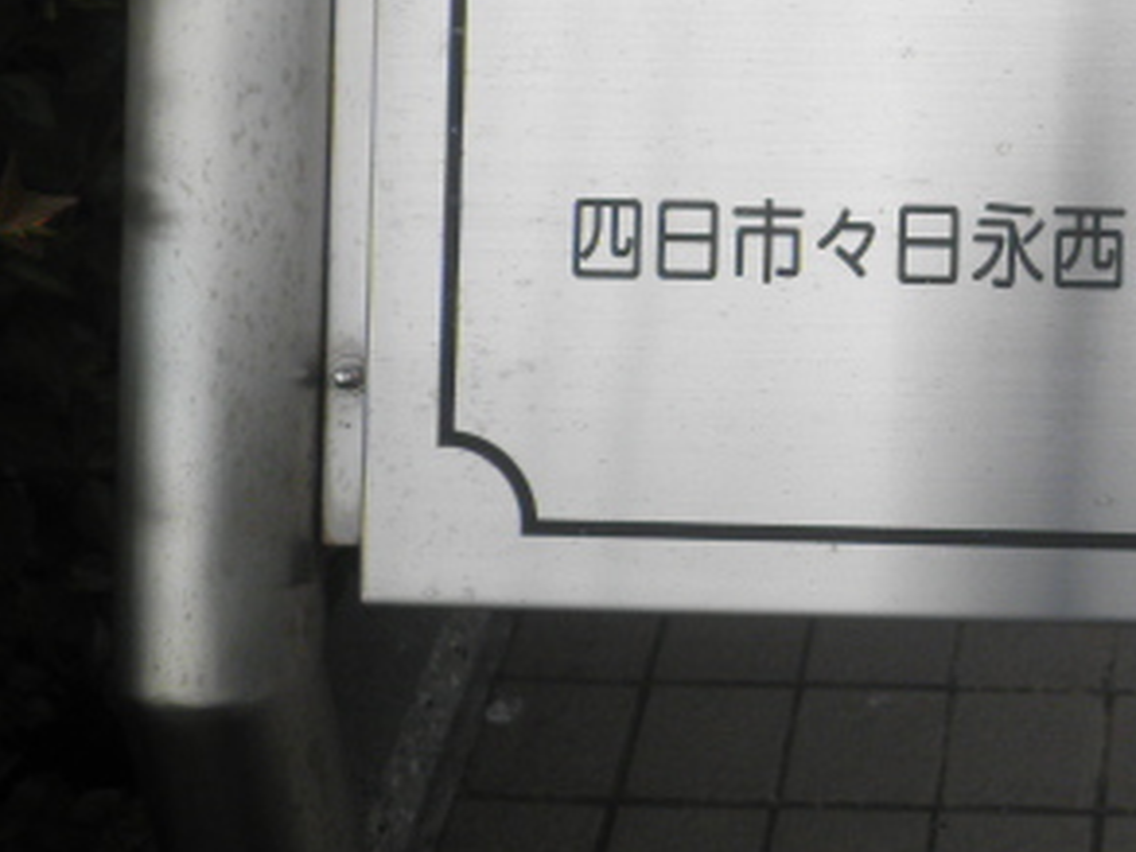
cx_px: 1179
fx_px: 2593
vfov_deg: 18.3
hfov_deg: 23.5
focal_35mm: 79
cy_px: 31
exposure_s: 1/100
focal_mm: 6.4
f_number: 8.8
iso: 64
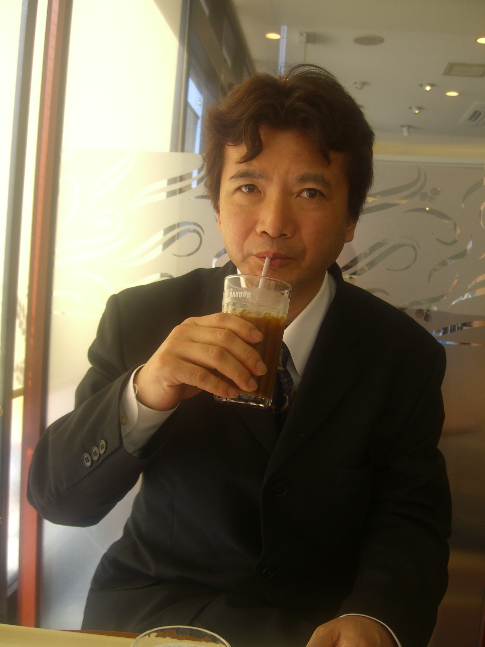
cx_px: 242
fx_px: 710
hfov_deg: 37.7
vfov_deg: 49.0
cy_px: 324
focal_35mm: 38
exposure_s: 1/200
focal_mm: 7.9
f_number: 2.8
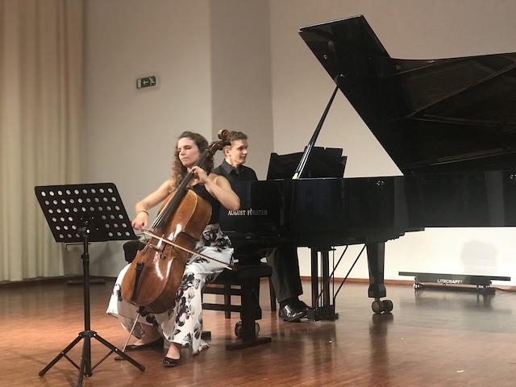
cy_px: 194
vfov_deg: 25.7
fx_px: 850
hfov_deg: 33.8
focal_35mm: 57
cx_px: 258
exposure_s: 1/50
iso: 400
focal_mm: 6.6
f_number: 2.8
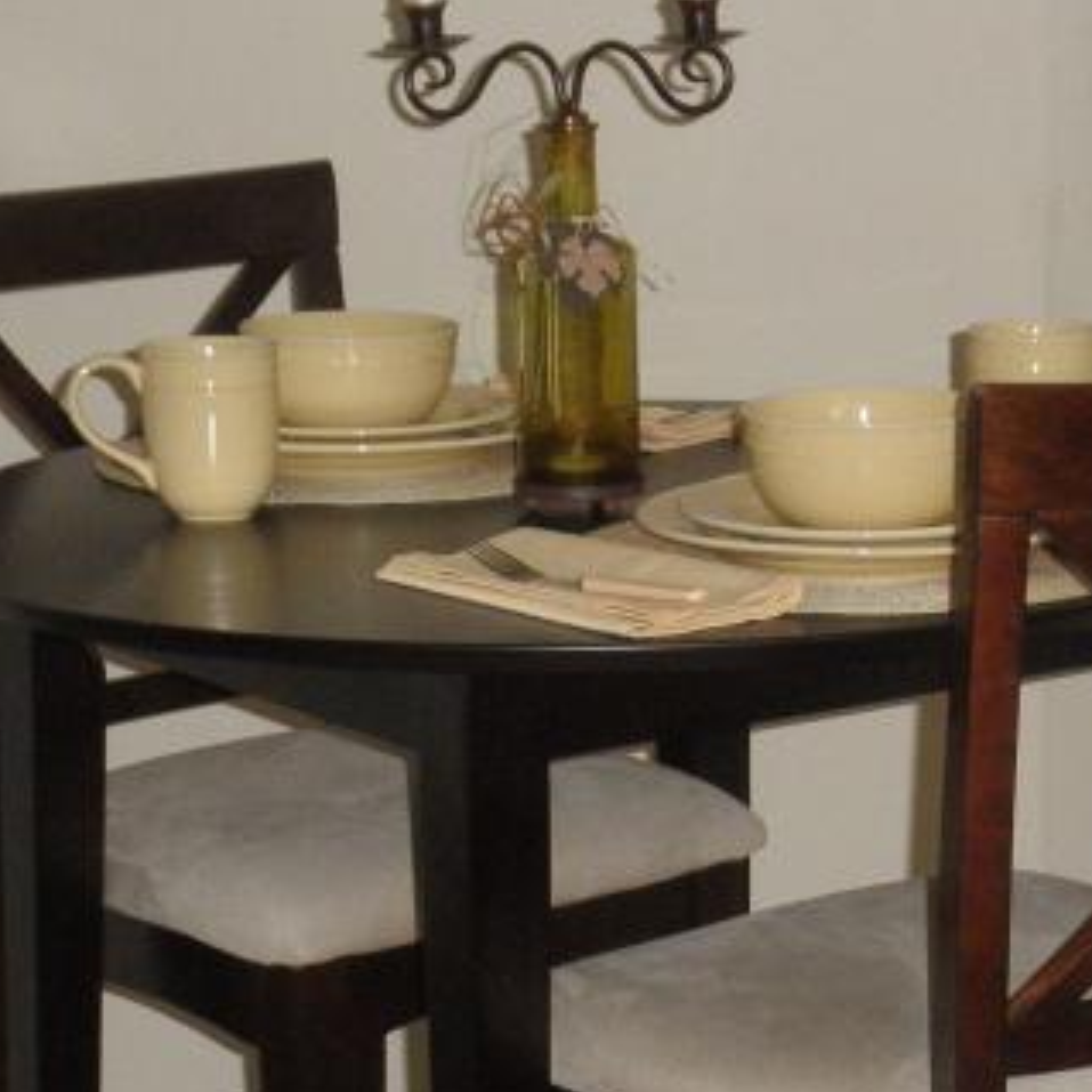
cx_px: 928
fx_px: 4461
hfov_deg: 13.9
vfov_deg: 13.9
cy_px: 674
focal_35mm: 125
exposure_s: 1/80
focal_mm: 7.9
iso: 250
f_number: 3.4
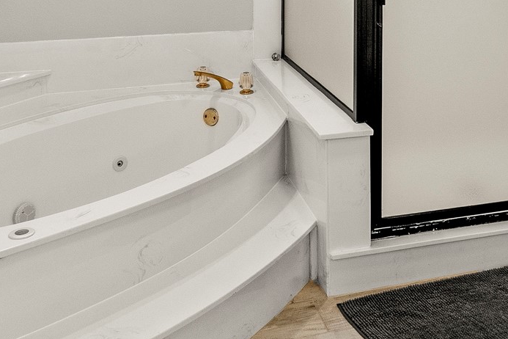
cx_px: 347
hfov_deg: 41.3
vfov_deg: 25.3
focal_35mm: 47
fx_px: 663
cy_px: -84
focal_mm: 10
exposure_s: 1/5
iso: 100
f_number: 10
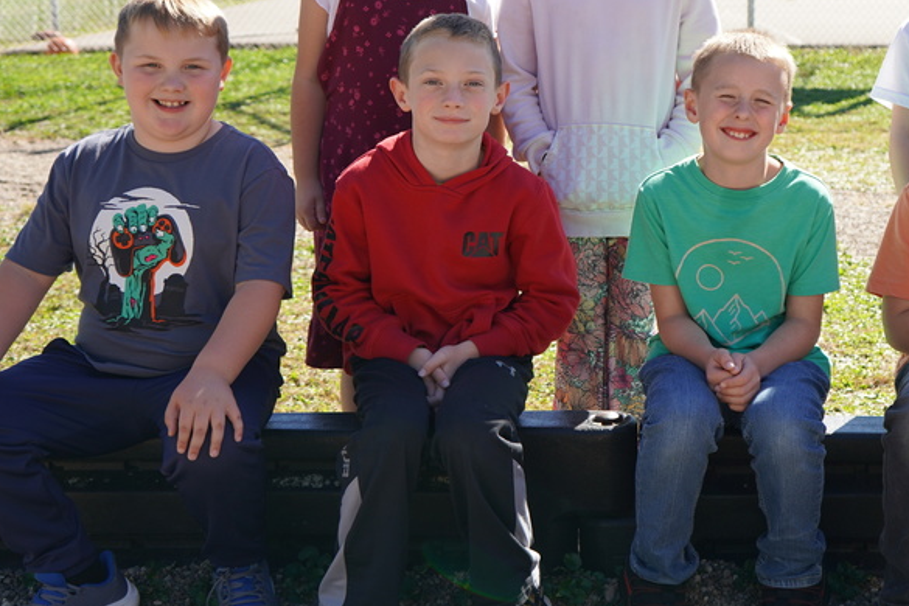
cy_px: 214
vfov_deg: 21.5
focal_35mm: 63
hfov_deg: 31.4
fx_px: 1591
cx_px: 671
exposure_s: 1/320
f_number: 4.5
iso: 100
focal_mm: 36
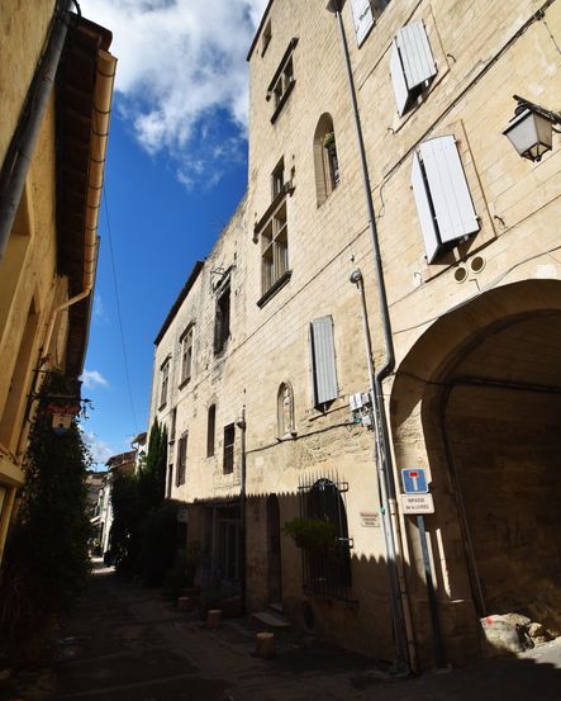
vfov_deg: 81.2
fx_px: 406
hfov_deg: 69.2
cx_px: 275
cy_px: 311
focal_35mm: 20
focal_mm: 11
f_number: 11
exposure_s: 1/500
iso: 200
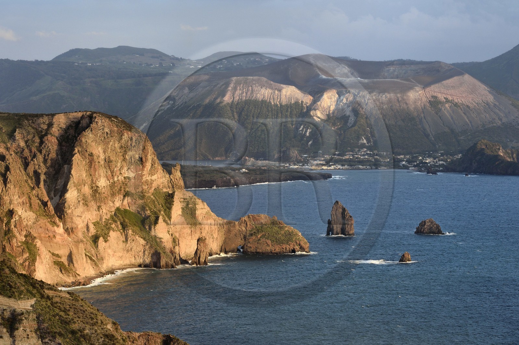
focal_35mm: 130
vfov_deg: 10.5
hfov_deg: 15.8
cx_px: 260
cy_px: 172
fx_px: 1873
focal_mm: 130
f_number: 5.6
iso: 400
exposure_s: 1/320
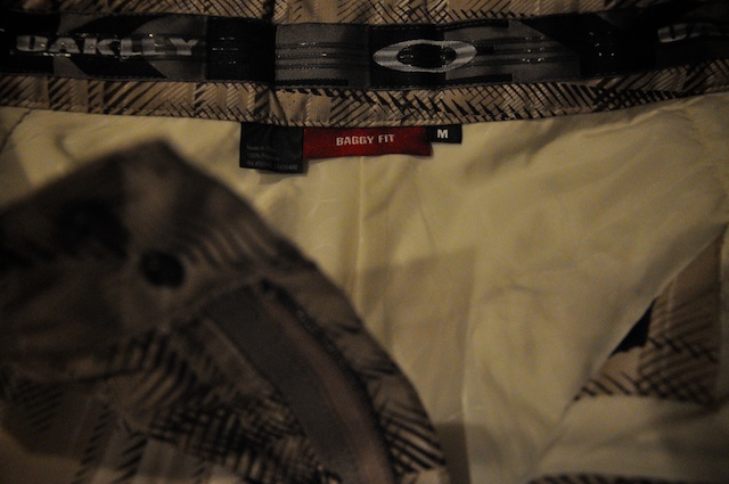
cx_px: 364
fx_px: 849
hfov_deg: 46.5
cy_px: 242
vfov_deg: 31.8
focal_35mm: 42
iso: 3200
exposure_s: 1/80
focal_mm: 28
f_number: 4
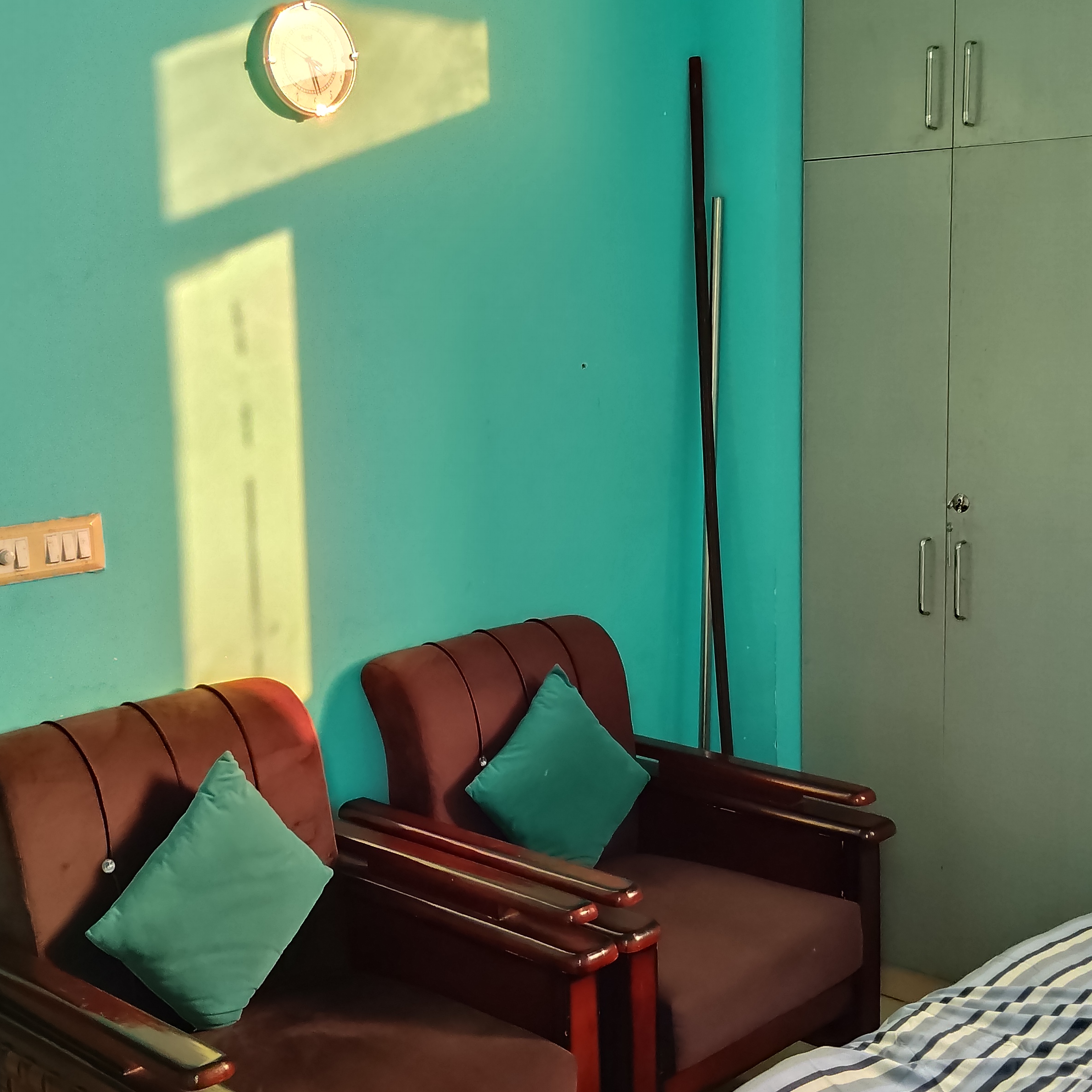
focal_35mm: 44
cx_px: 555
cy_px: 541
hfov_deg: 38.3
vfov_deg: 38.3
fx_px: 1570
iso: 202
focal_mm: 4.25
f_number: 1.8
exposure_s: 1/50
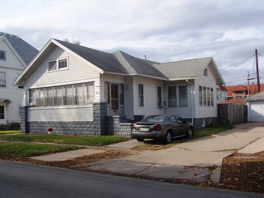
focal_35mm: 38
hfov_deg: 49.0
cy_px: 99
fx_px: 290
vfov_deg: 37.7
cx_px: 132
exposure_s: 1/500
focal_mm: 6.3
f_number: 4
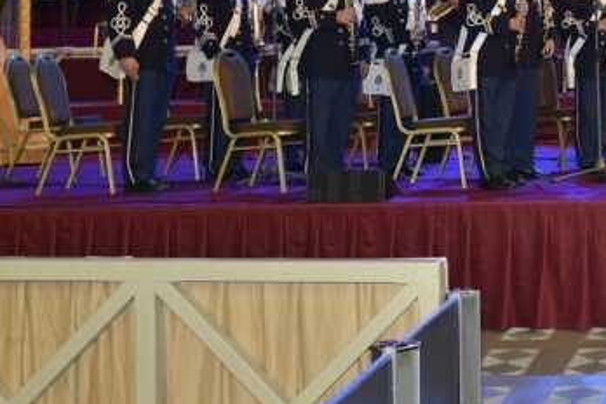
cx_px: 801
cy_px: -24
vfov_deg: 14.6
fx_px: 1549
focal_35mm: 92
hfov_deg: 20.2
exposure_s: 1/80
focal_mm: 32
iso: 1250
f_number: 4.5
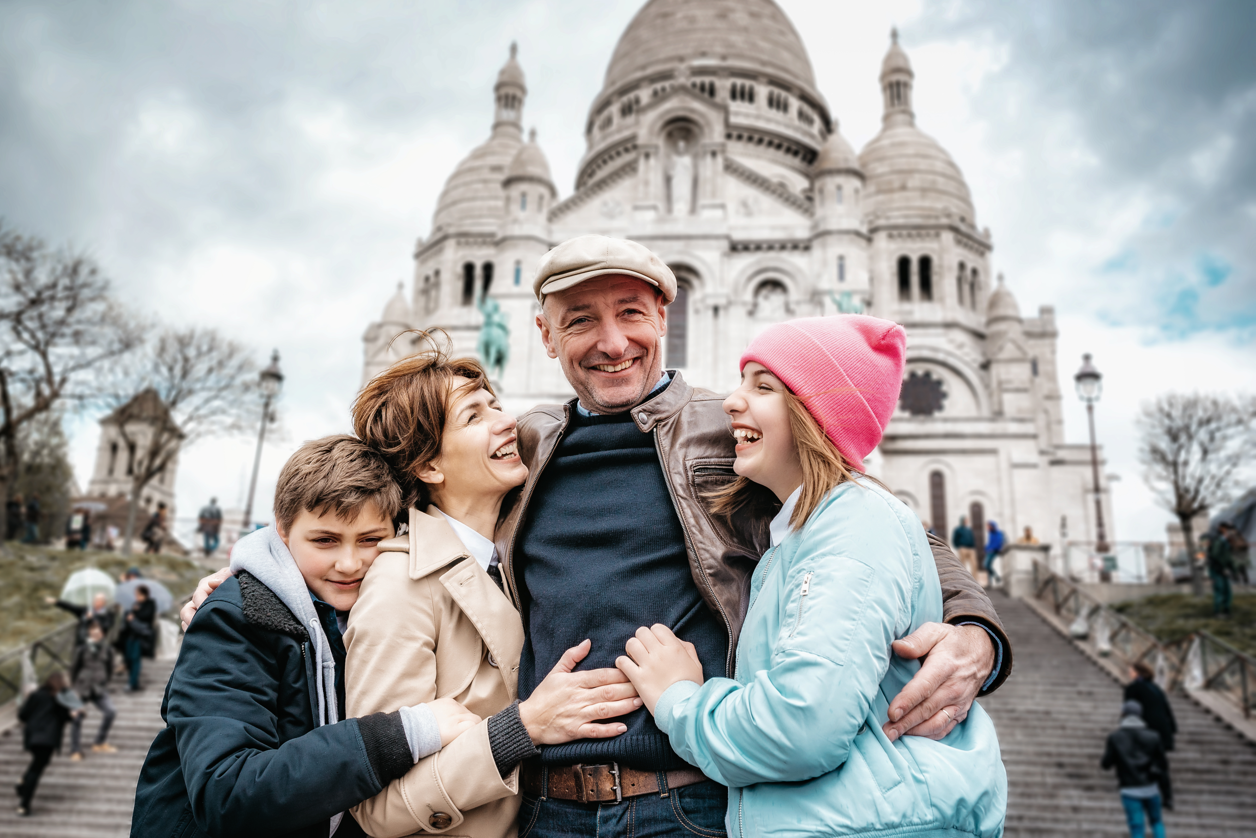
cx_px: 628
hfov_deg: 54.4
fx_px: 1222
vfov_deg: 37.9
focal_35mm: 35
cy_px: 419
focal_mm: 35
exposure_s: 1/640
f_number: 7.1
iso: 100
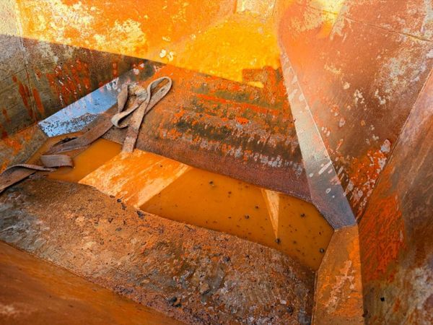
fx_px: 300
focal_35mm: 24
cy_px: 162
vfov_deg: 56.8
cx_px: 216
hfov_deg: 71.6
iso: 200
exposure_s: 1/234
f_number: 1.78
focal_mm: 6.76
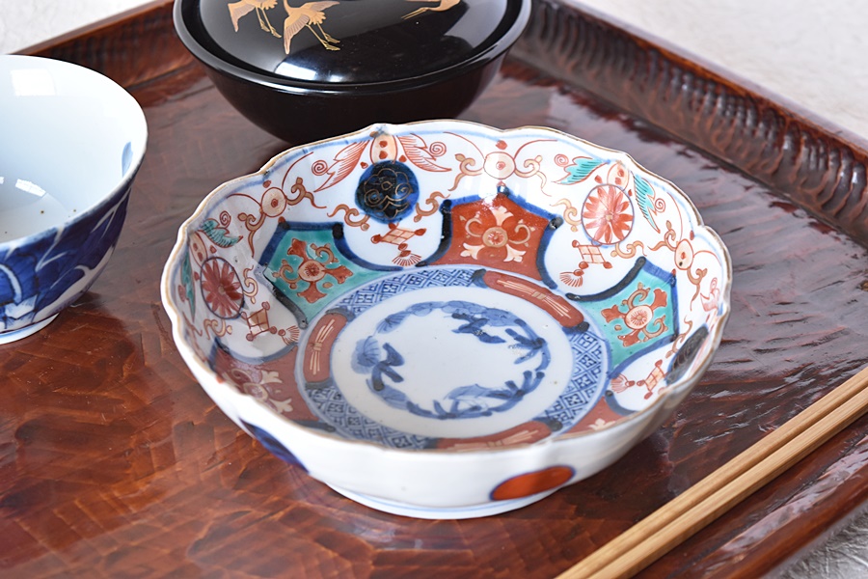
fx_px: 1989
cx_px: 434
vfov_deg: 16.6
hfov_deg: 24.6
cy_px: 290
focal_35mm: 82
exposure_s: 1/8
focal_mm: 55
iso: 400
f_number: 5.6
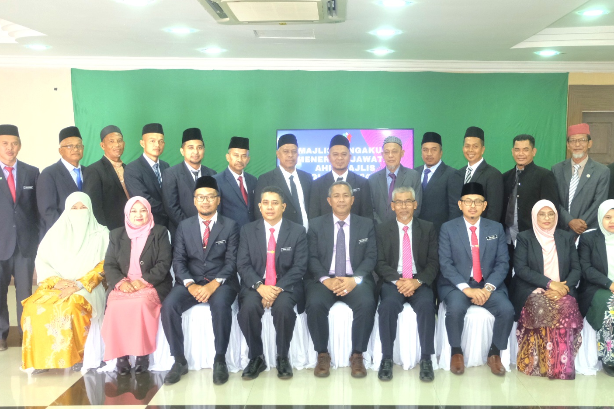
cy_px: 209
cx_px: 347
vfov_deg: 36.9
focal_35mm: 36
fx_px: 614
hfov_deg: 53.0
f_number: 3.8
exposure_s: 1/30
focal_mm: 19.2
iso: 2000
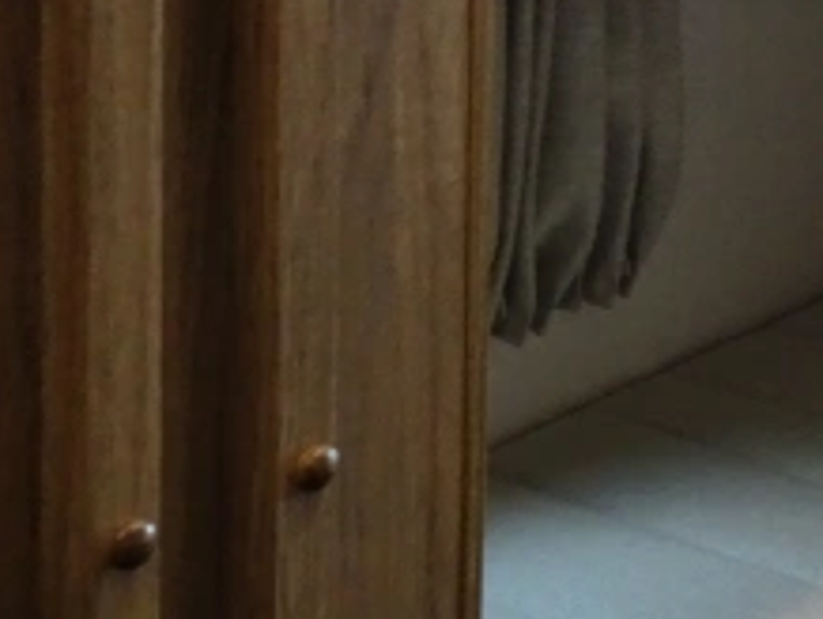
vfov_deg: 16.2
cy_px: -117
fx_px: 2095
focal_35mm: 88
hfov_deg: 19.9
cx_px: 1144
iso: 400
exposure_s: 1/30
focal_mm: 4.1
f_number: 3.5
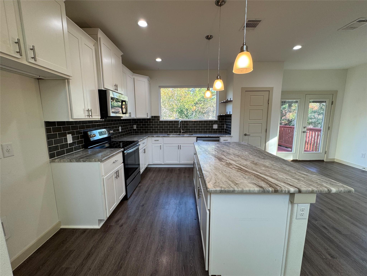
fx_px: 148
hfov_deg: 102.1
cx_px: 184
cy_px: 138
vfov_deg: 85.7
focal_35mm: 14
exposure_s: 1/120
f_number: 2.2
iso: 100
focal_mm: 2.22
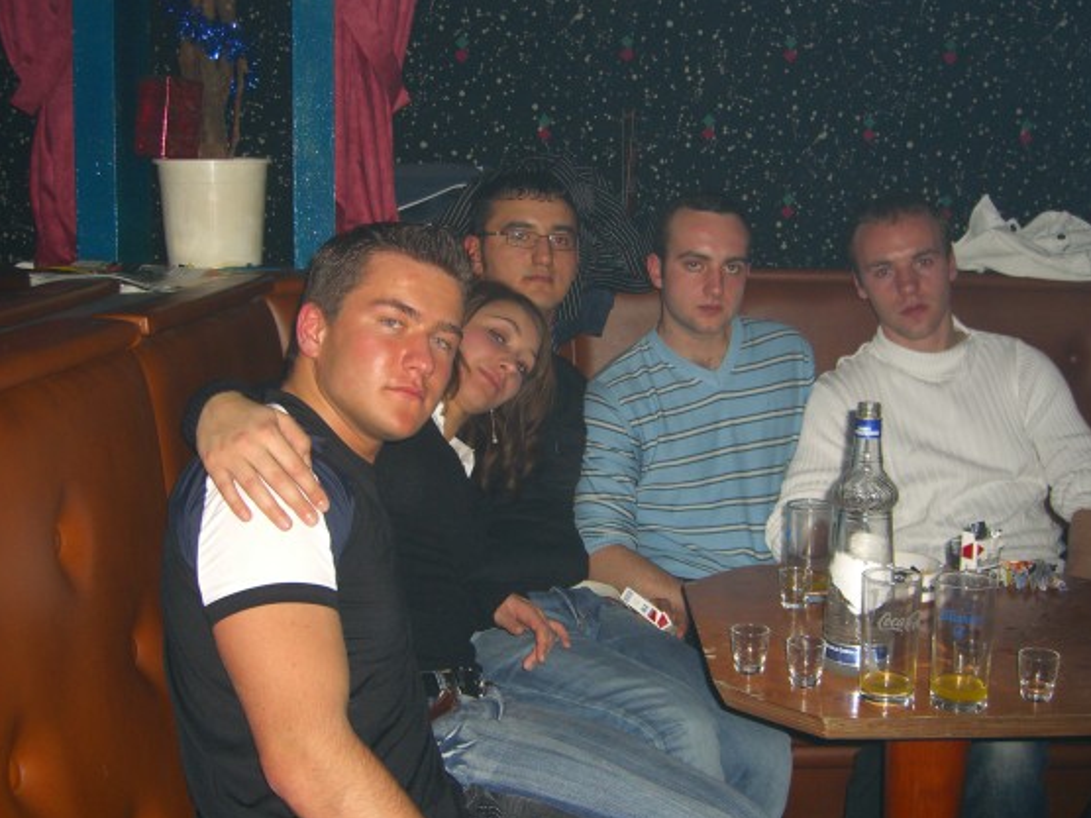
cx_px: 555
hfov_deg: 45.8
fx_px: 1292
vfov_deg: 35.1
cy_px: 422
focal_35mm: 41
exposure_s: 1/60
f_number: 2.8
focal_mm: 7.9
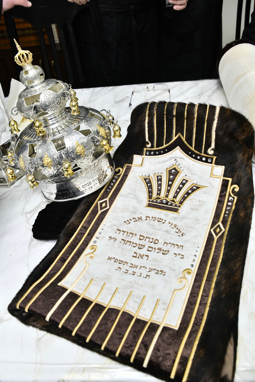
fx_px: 340
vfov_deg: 58.7
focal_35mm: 32
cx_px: 128
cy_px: 191
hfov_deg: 41.1
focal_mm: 32
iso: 500
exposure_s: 1/160
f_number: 6.3
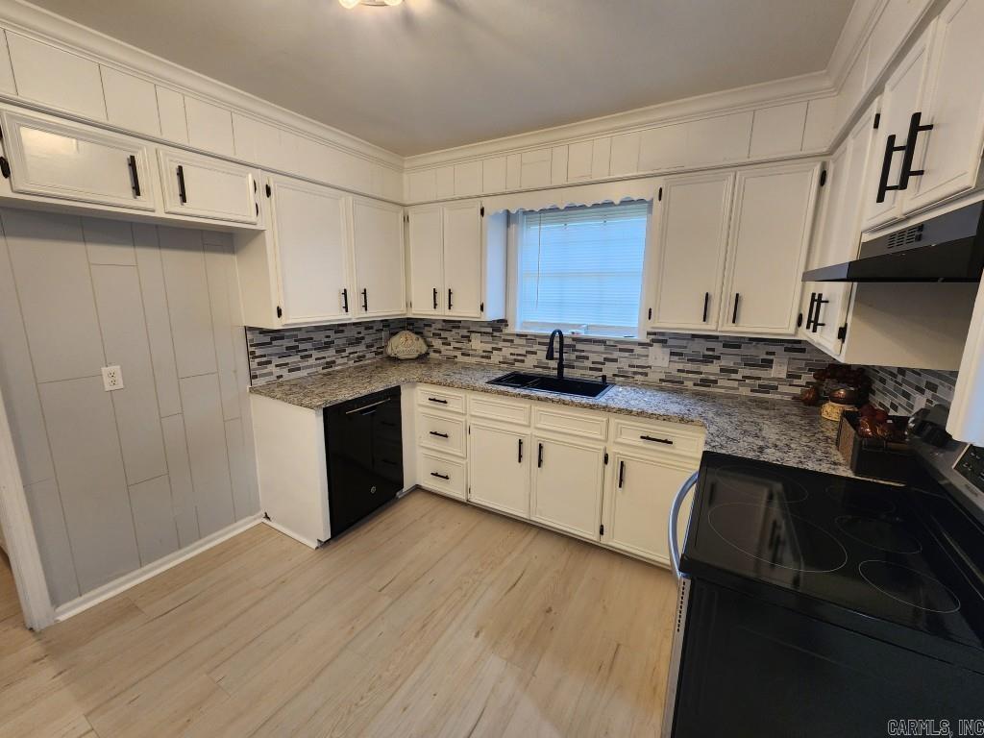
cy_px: 369
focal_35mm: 13
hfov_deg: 106.2
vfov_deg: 89.9
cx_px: 492
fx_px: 370
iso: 160
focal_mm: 2.2
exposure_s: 1/60
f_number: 2.2
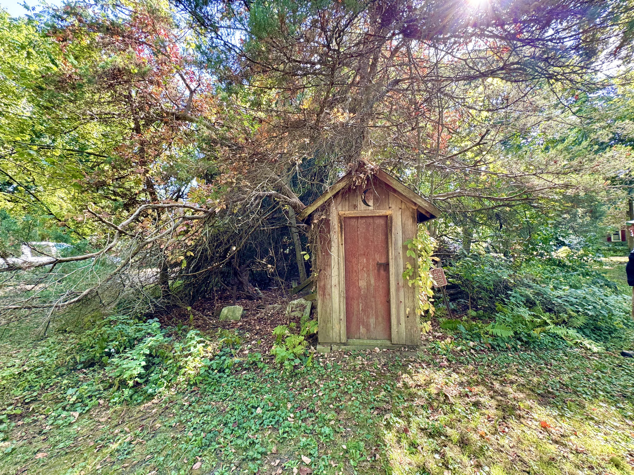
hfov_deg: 102.1
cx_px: 317
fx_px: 256
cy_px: 238
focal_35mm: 14
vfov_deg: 85.7
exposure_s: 1/99
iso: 125
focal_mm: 2.22
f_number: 2.2
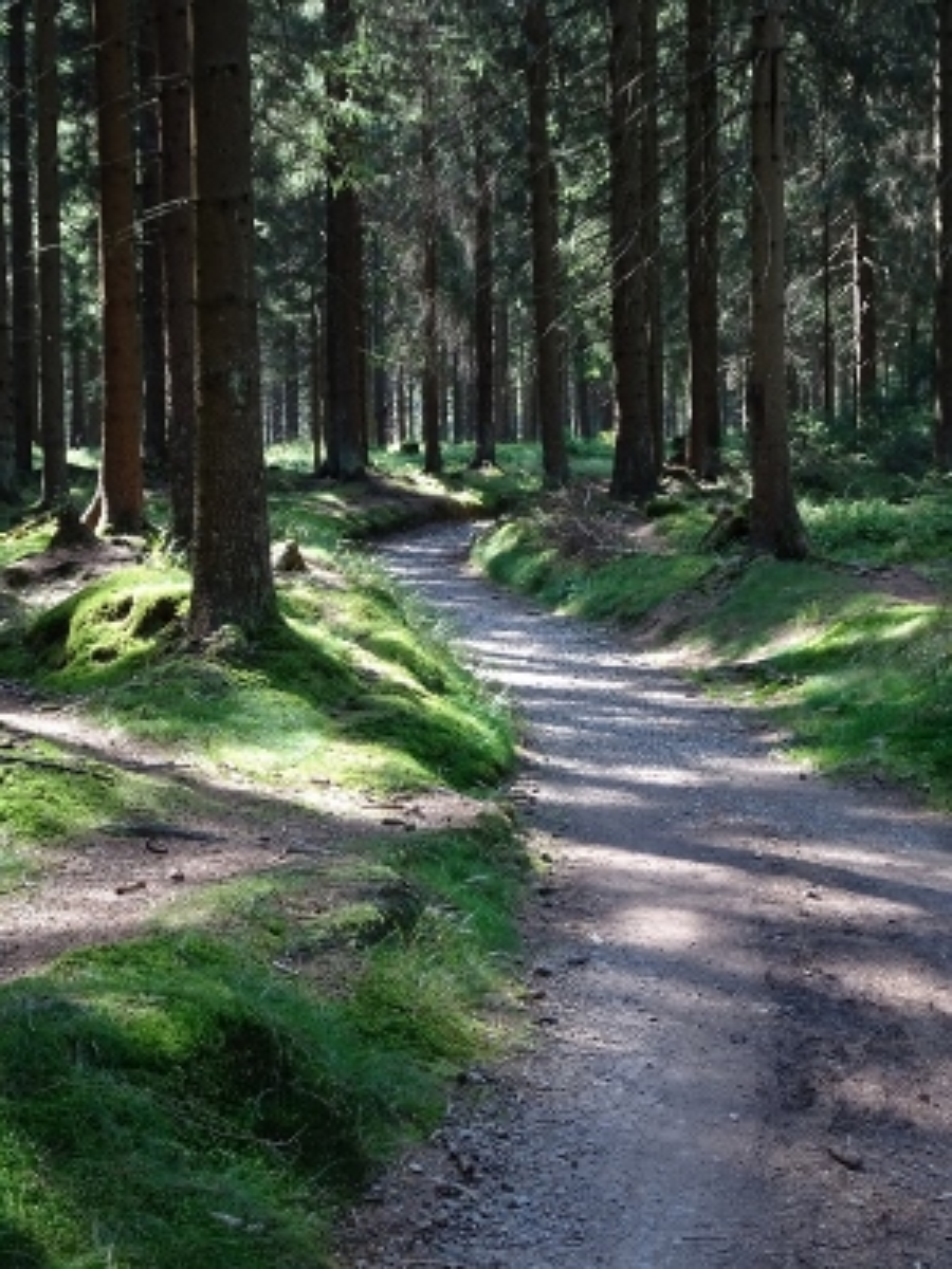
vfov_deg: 34.3
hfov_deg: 26.1
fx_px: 2053
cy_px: 634
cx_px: 476
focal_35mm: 56
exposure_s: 1/60
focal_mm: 9.52
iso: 250
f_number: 4.5
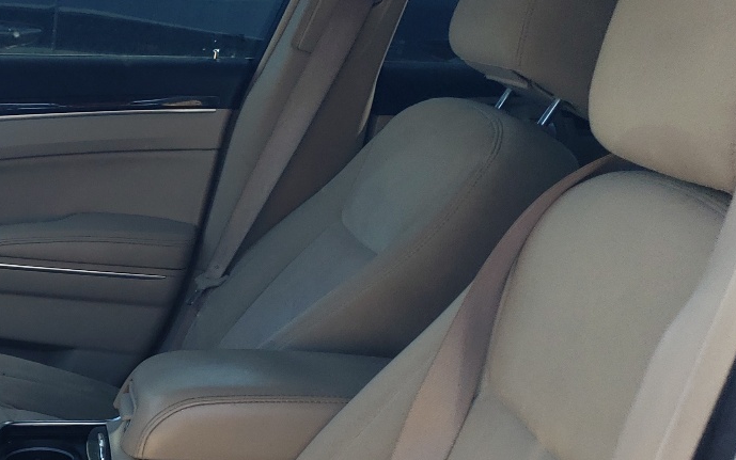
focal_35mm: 64
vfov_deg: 20.2
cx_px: -37
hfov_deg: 29.4
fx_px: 1284
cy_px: 350
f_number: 1.5
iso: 50
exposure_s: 1/385
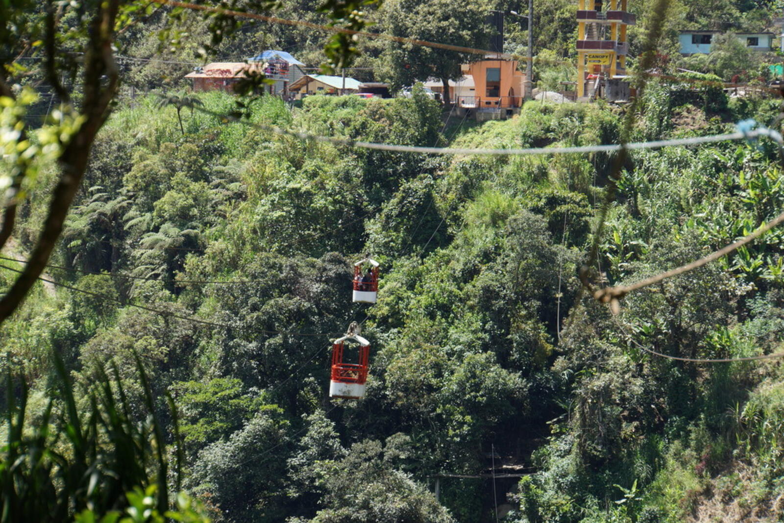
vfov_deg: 7.5
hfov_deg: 11.2
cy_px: 262
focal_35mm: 184
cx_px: 392
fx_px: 4007
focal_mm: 123.3
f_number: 6.3
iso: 160
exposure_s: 1/200
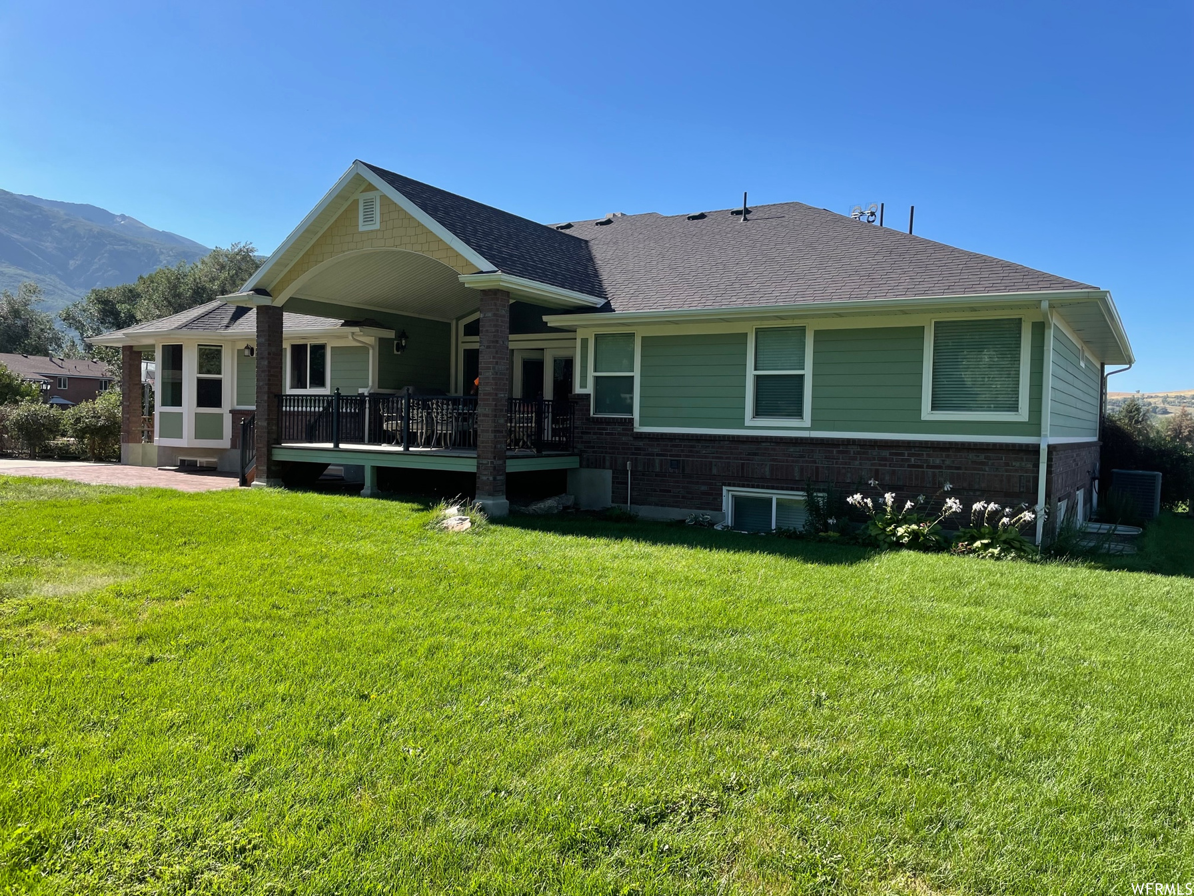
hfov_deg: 67.3
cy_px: 448
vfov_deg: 53.1
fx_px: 897
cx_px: 597
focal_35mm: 26
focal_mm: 4.2
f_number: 1.6
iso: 32
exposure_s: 1/1949
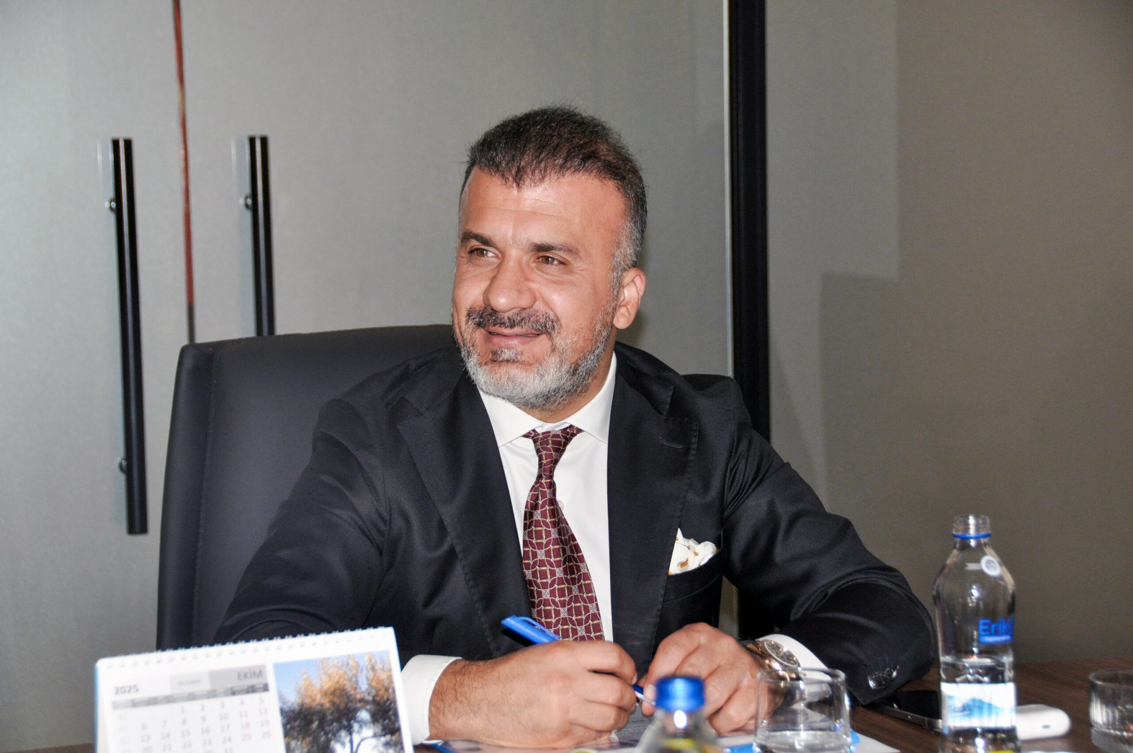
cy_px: 376
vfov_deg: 15.1
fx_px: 2829
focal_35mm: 90
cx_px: 566
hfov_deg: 22.6
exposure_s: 1/60
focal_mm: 60
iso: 800
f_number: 4.8
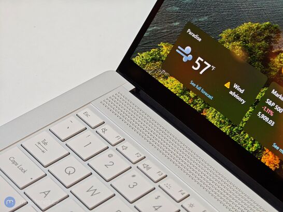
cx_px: 142
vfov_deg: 12.4
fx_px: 981
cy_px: 106
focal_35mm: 120
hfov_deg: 16.4
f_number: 2.5
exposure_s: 1/120
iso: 320
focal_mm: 19.4
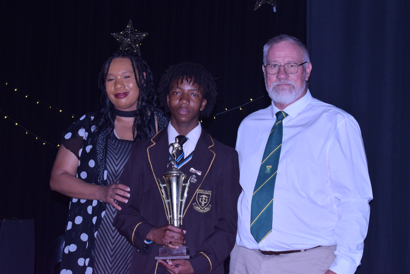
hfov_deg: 26.0
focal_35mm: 78
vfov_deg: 17.5
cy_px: 137
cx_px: 205
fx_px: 888
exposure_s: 1/60
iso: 1000
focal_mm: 52
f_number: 8
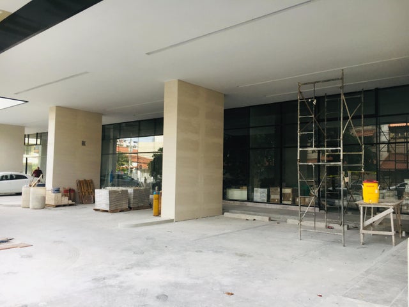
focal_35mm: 29
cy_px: 154
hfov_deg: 61.7
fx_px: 343
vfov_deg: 48.2
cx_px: 204
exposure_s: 1/120
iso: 32
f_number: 2.2
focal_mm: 4.15
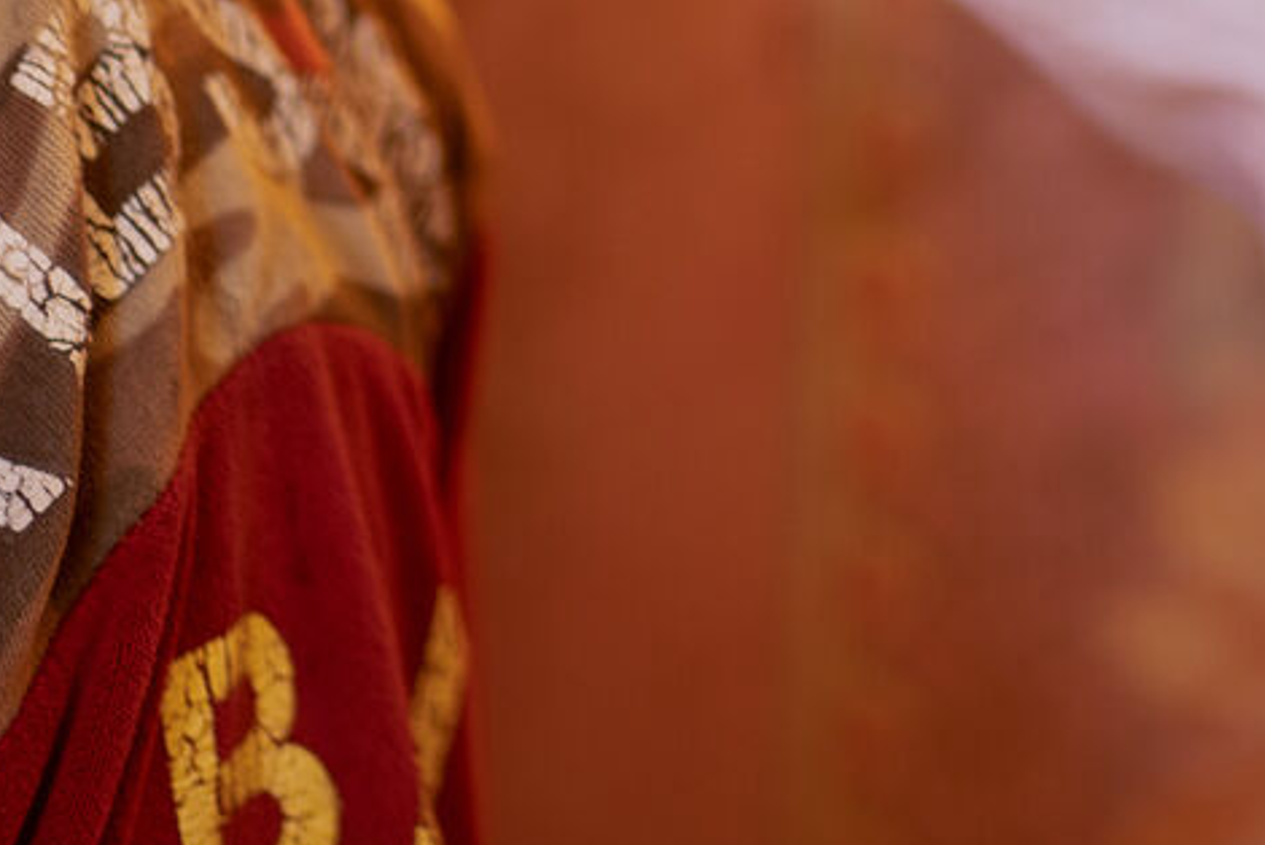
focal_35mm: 347
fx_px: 12200
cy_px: -864
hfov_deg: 5.9
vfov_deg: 3.9
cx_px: 1082
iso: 320
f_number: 1.8
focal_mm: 85
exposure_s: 1/125
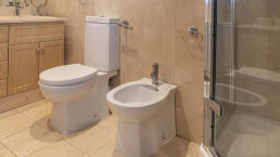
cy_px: 6
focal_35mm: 29
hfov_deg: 66.0
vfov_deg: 36.7
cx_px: 130
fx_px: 215
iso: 250
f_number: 6.4
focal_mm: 10
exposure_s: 1/13
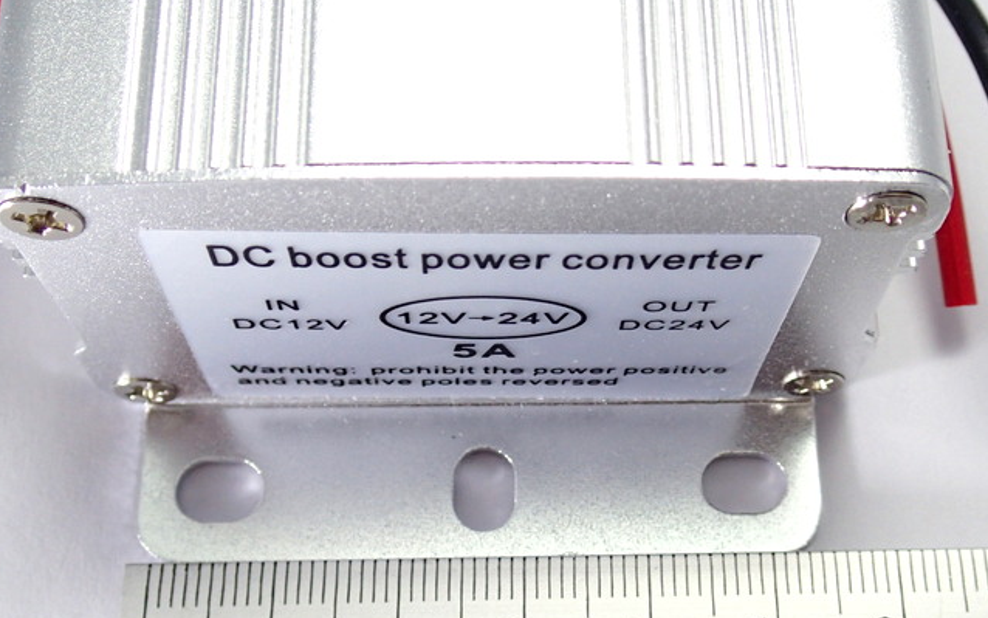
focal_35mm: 51
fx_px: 1373
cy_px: 415
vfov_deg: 25.2
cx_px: 570
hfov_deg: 39.5
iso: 200
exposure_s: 1/40
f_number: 3.2
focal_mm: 5.5
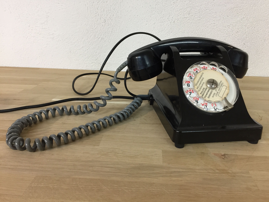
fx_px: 225
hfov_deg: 61.7
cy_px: 101
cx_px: 134
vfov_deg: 48.2
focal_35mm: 29
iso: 160
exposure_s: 1/33
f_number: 2.2
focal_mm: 4.15
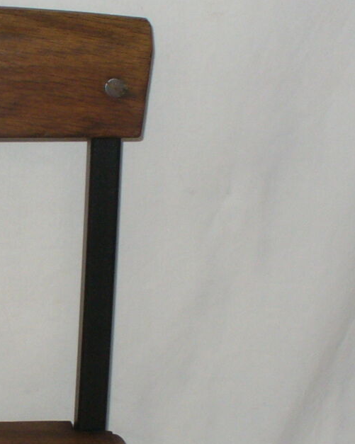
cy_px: 294
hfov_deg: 12.7
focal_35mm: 118
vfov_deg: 16.3
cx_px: -94
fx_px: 1551
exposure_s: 1/30
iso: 100
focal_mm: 6.1
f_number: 2.8
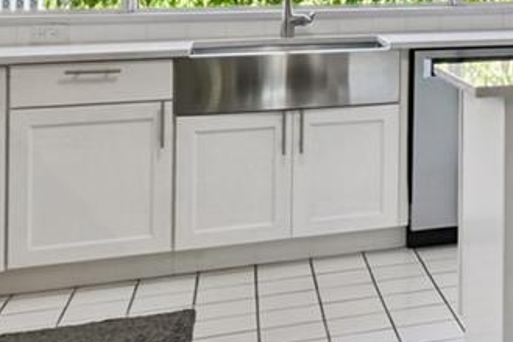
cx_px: 744
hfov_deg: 23.1
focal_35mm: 73
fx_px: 1040
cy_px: -53
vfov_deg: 17.9
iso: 100
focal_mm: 10
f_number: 7.1
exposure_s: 1/25
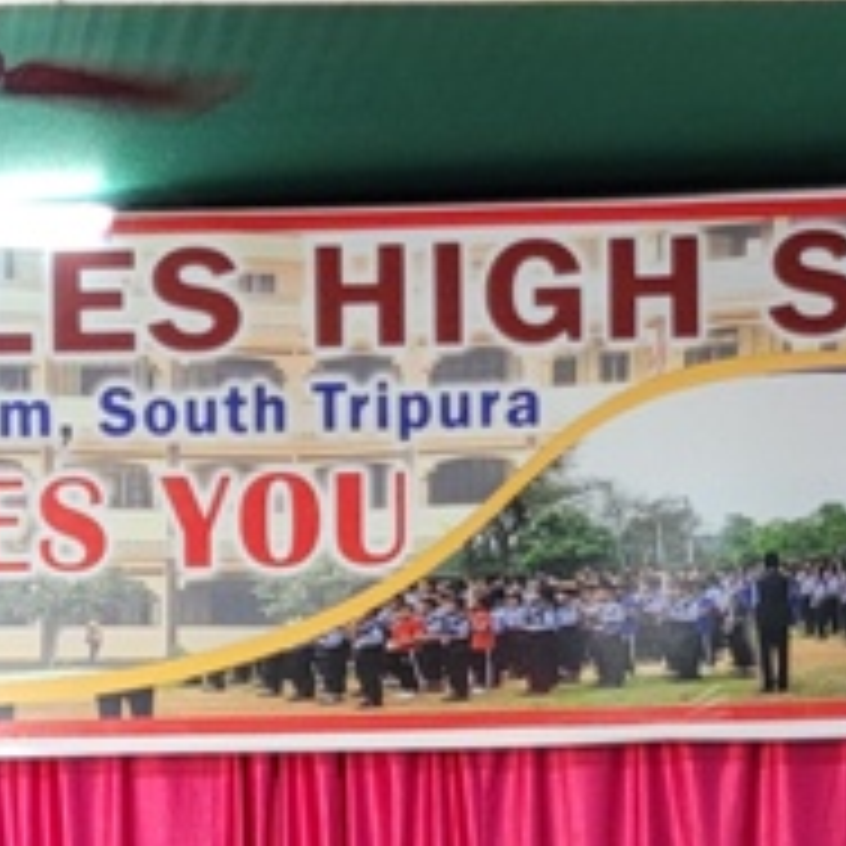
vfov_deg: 12.5
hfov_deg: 13.6
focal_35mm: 125
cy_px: 1624
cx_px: -176
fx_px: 3456
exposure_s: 1/100
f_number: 1.8
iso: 200
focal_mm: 5.4
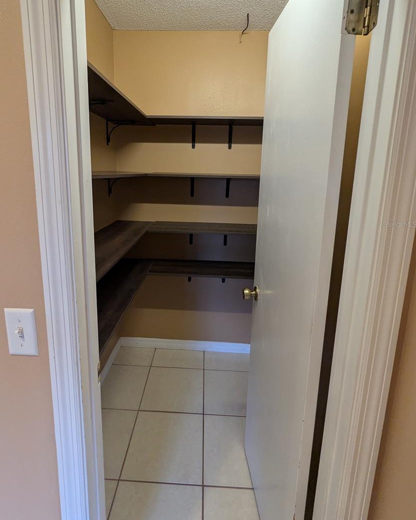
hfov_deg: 73.7
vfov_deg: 85.8
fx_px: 277
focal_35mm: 18
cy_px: 224
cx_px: 193
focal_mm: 2.35
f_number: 2.2
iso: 266
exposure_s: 1/80.5
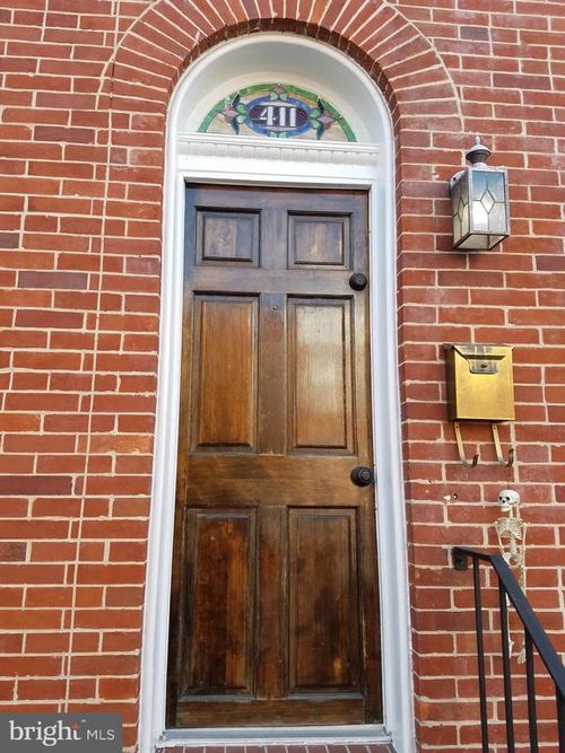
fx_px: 566
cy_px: 376
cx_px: 282
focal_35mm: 26
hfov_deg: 53.0
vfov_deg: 67.3
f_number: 1.7
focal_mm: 4.2
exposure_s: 1/277
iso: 50
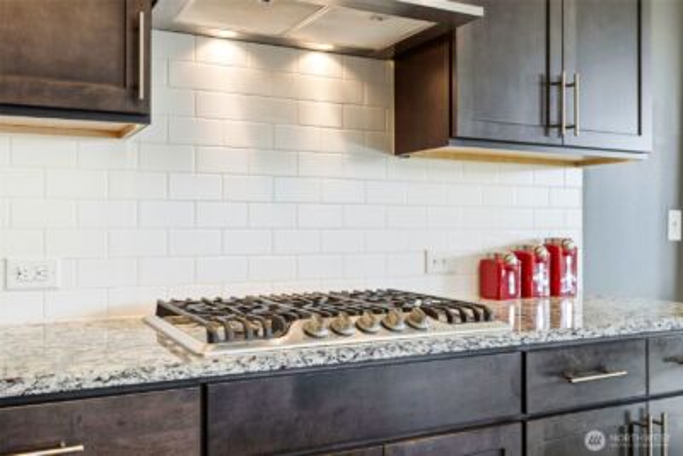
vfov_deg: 37.9
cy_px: 228
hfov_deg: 54.4
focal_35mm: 35
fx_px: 664
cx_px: 342
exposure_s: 1/1250
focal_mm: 35
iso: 400
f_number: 4
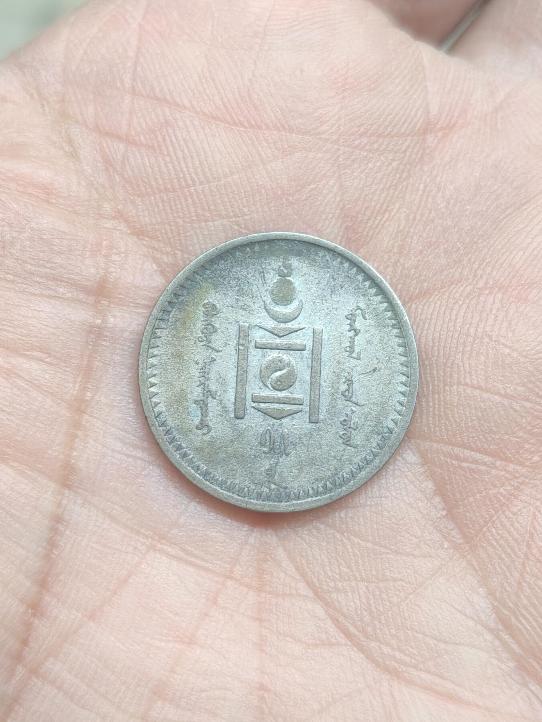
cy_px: 361
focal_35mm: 51
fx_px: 1065
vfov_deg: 37.5
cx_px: 271
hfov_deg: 28.6
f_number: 1.88
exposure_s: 1/50
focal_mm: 4.84
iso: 925
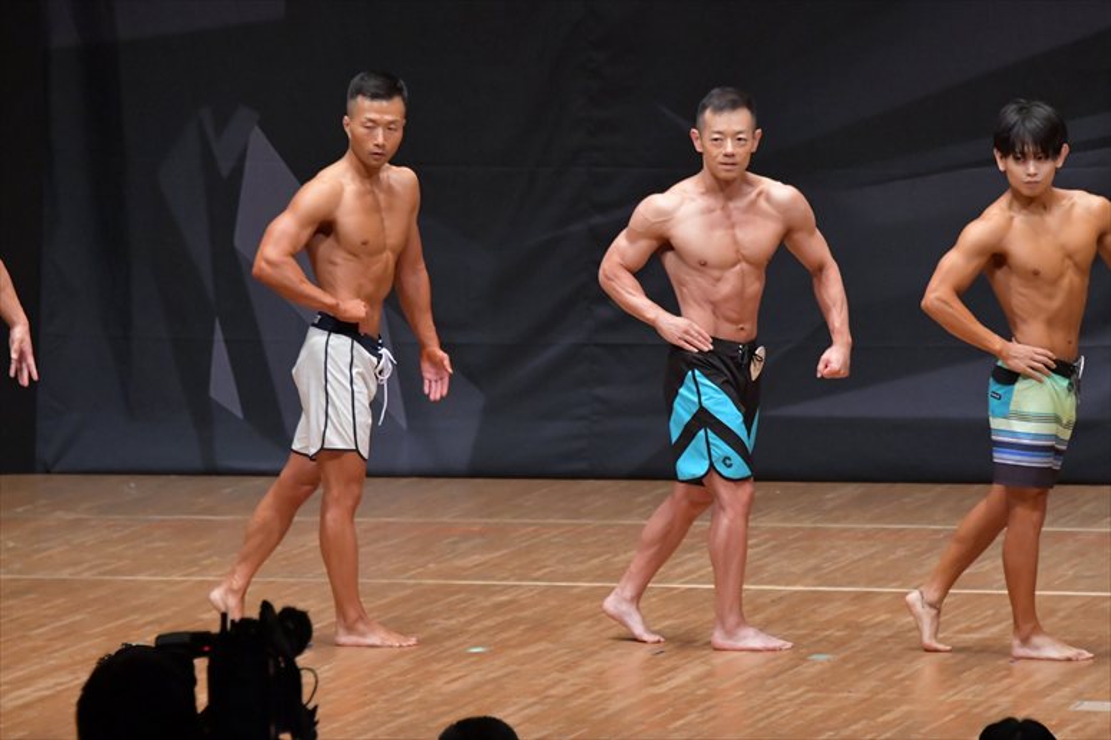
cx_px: 556
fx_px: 8329
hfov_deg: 7.6
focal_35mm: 270
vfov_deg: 5.1
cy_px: 370
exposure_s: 1/400
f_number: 5.6
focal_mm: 180
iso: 6400
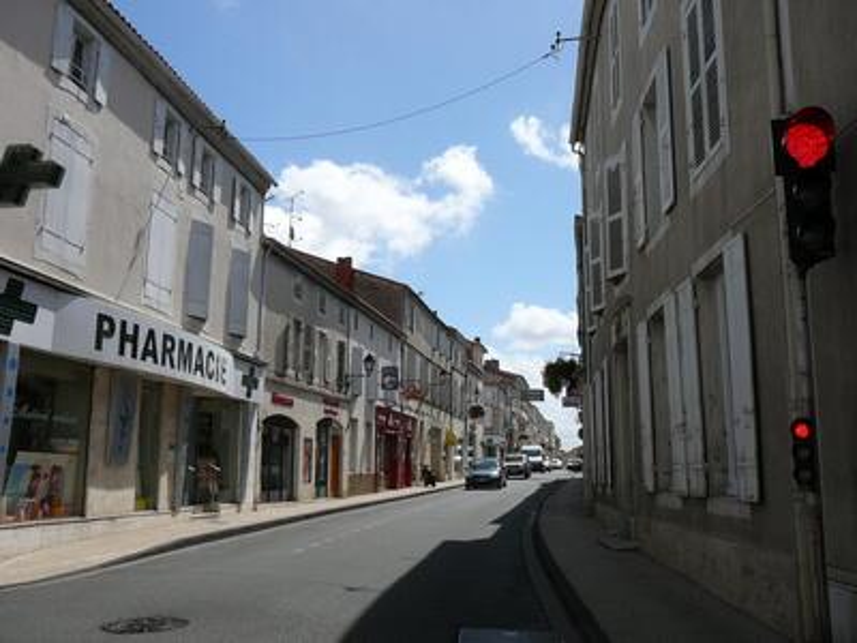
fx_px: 867
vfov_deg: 40.7
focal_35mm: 35
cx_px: 428
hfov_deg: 52.6
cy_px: 322
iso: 80
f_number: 5
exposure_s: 1/640
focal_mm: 5.2
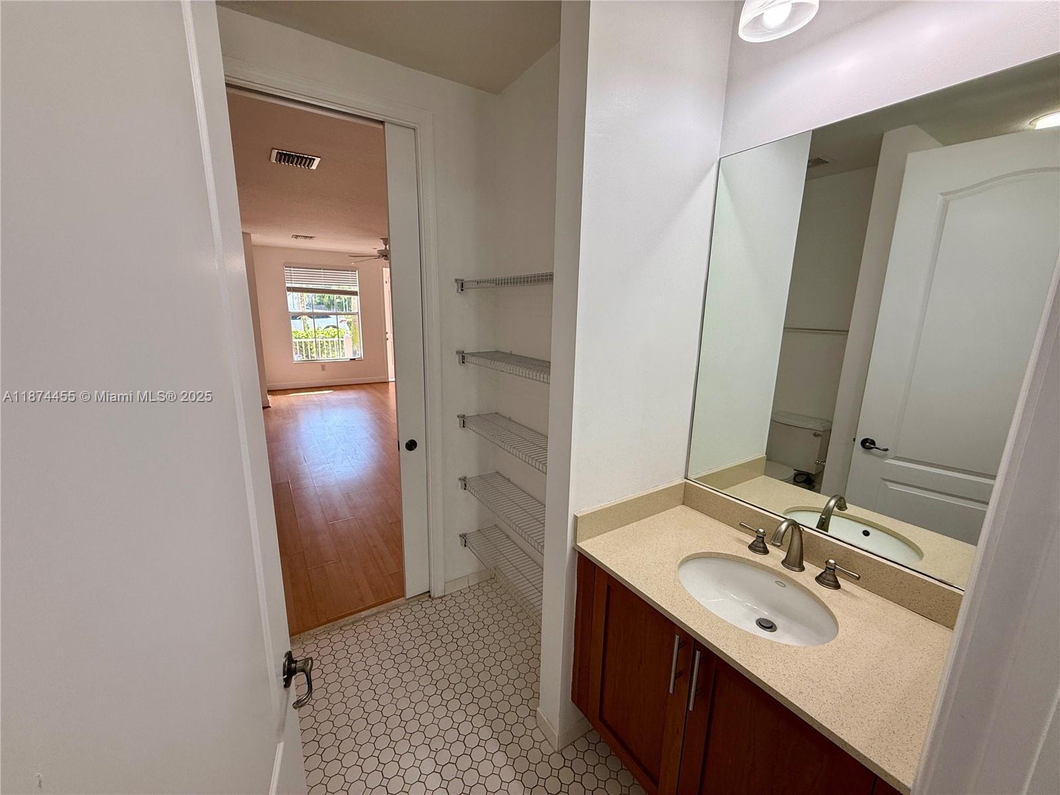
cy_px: 398
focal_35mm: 14
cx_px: 530
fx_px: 429
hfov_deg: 102.1
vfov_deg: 85.7
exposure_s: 1/120
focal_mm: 2.22
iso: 64
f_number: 2.2
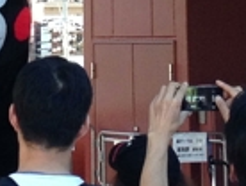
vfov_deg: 5.6
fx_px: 1844
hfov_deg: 7.6
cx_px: -20
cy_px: -186
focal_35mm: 259
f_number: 2.4
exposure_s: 1/143
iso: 50
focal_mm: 4.28
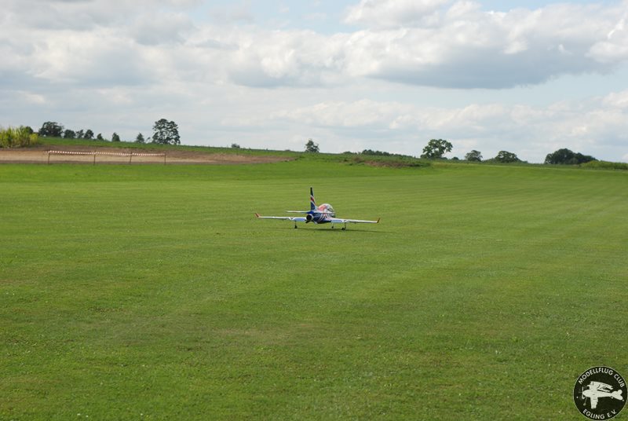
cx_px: 314
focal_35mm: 105
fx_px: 1834
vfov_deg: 13.1
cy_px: 210
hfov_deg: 19.4
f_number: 5.6
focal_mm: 70
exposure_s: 1/400
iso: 100
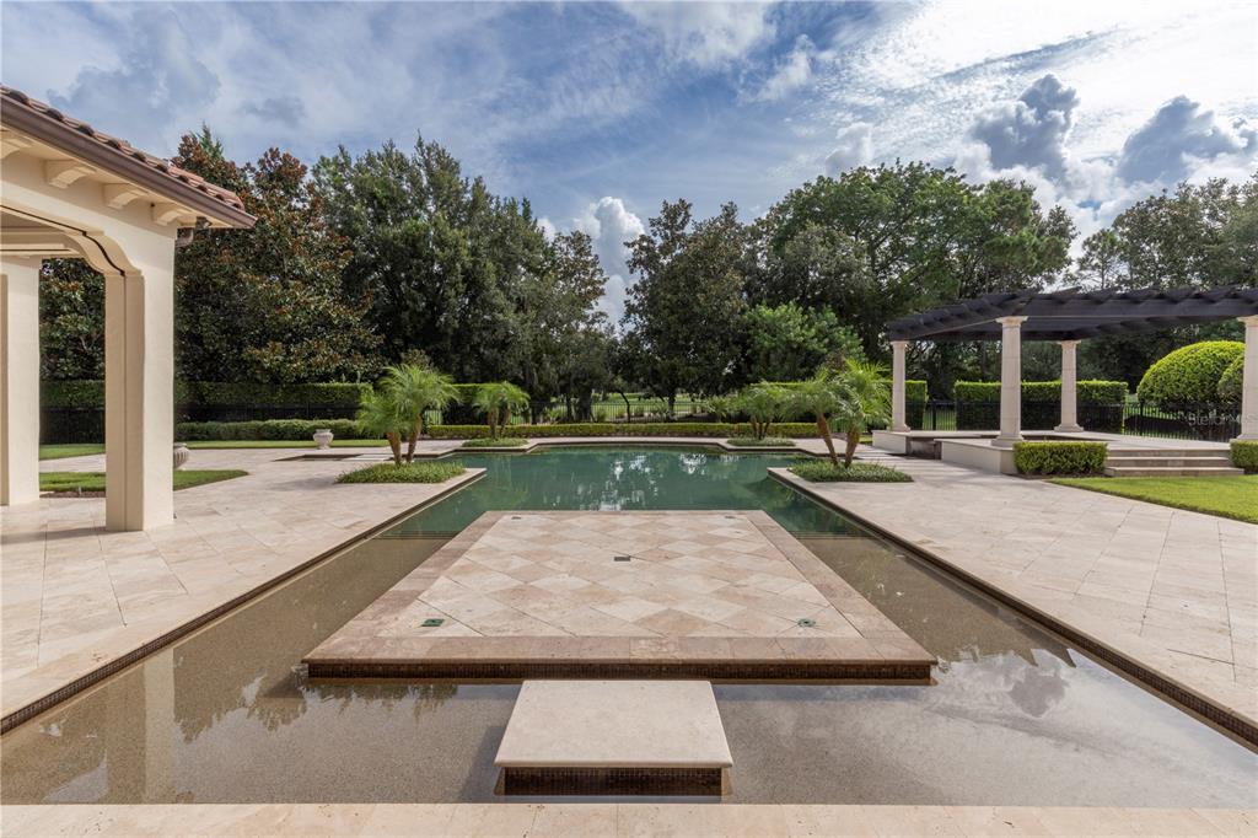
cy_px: 419
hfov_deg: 96.8
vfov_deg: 73.7
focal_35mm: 16
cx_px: 629
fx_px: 559
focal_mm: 16
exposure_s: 1/50
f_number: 18
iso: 50
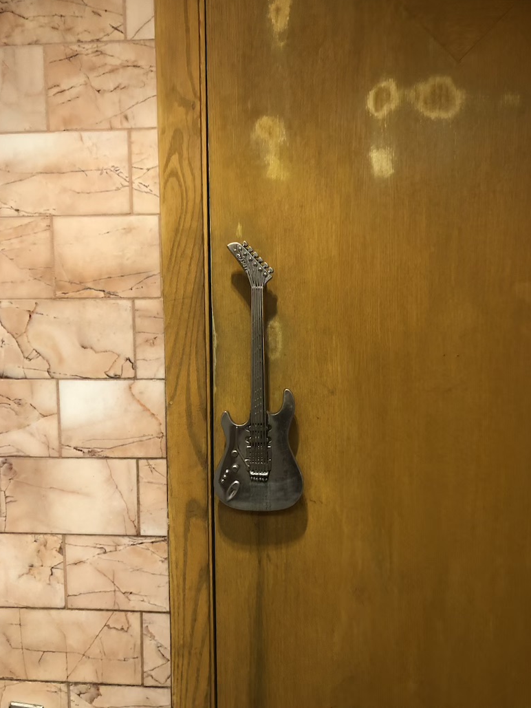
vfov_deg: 61.6
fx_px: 593
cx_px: 261
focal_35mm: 29
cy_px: 346
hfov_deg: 48.2
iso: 80
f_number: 1.8
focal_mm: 4
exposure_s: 1/16
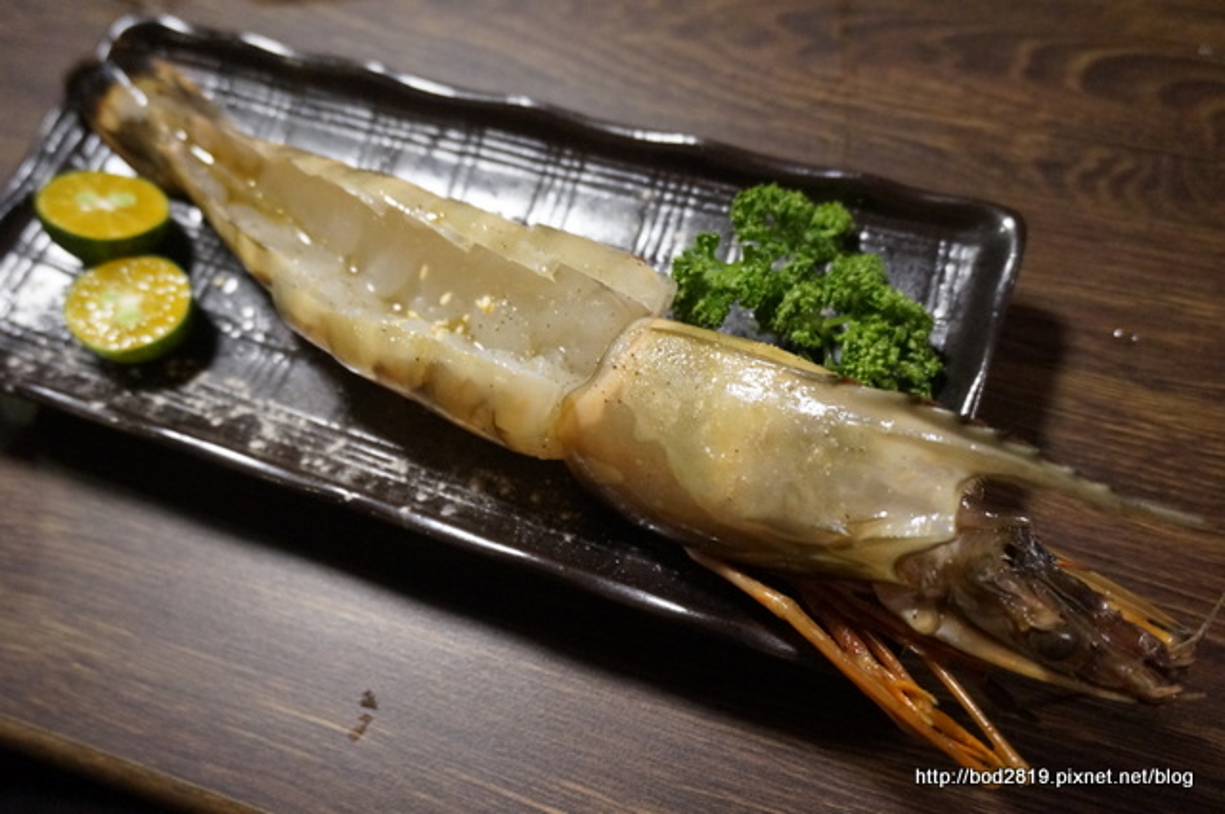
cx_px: 612
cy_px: 407
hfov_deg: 55.2
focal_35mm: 34
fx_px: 1172
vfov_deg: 38.3
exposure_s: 1/20
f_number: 4
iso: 3200
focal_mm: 23
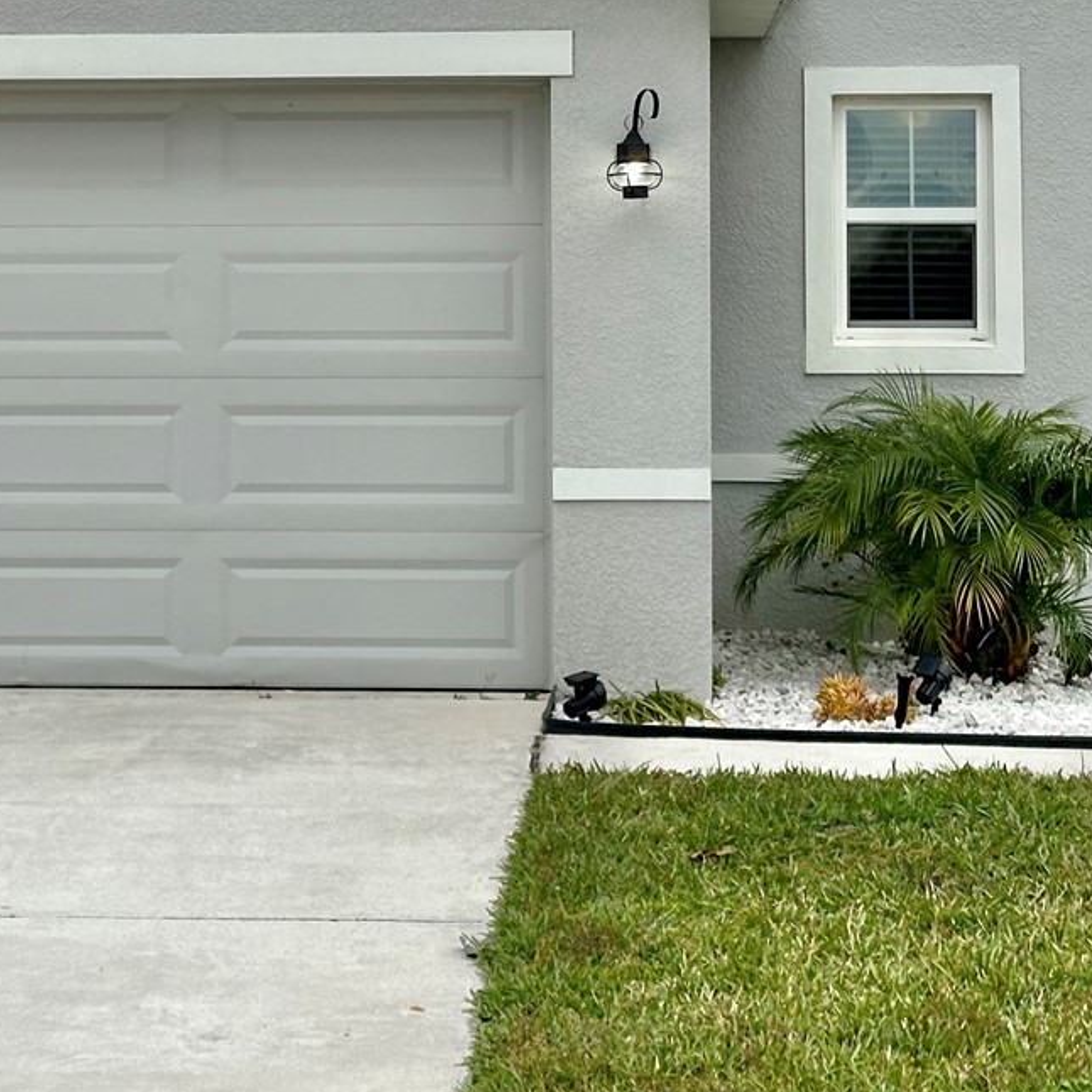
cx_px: 313
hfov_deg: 16.5
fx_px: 3747
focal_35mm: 105
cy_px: 139
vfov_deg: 16.4
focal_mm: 6.86
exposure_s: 1/1453
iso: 64
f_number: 1.78
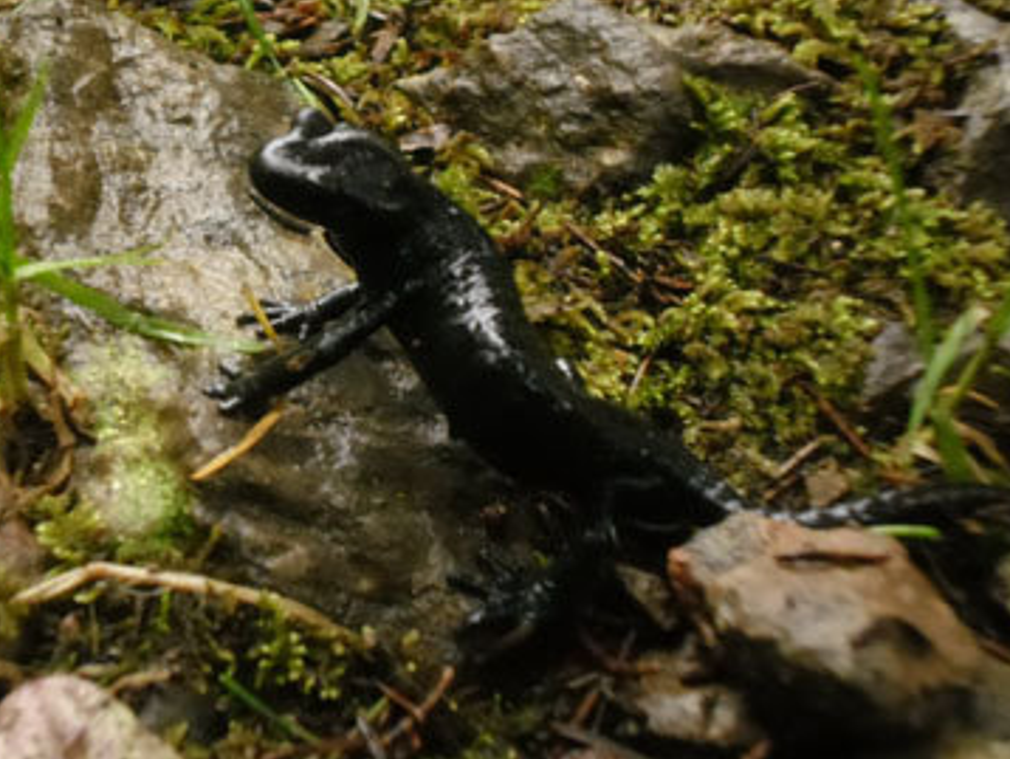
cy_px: 313
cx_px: 392
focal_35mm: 93
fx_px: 2715
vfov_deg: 15.9
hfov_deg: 21.0
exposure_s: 1/60
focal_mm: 13.2
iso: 400
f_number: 3.9
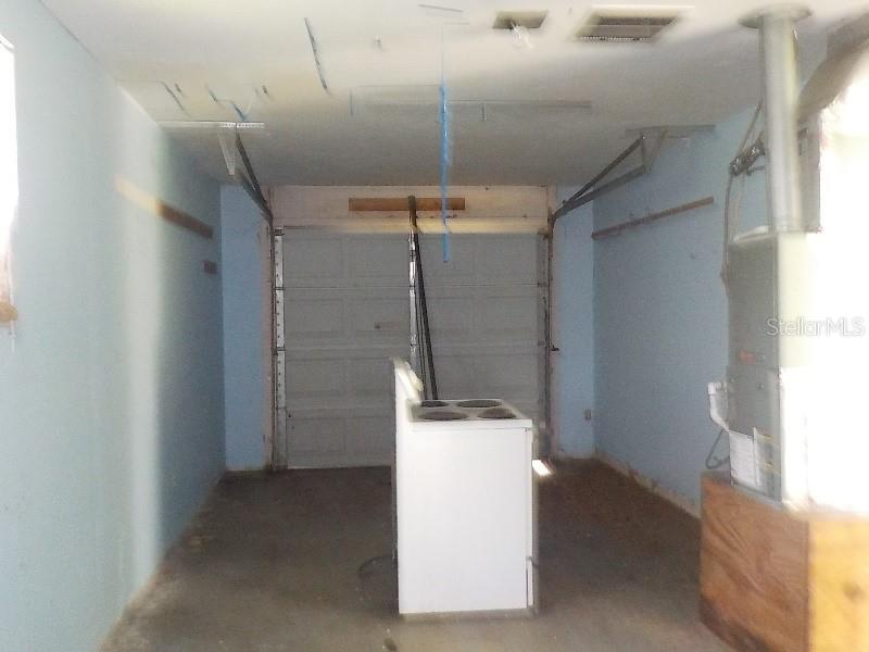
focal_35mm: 30
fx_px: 753
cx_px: 434
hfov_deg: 60.0
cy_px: 326
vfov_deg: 46.8
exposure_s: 1/10
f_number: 3.3
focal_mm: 4.1
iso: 800
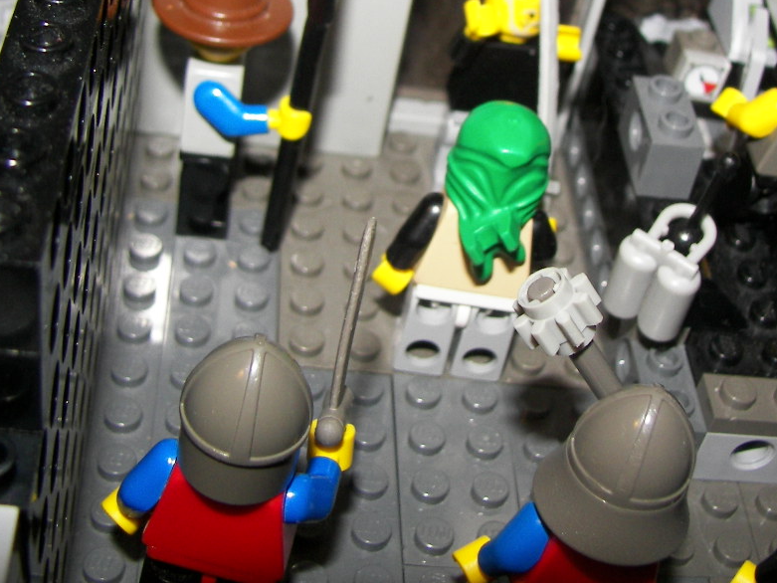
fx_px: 1325
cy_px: 169
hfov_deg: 32.7
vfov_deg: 24.6
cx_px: 434
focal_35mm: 59
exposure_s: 1/30
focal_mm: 6
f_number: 2.8
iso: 100
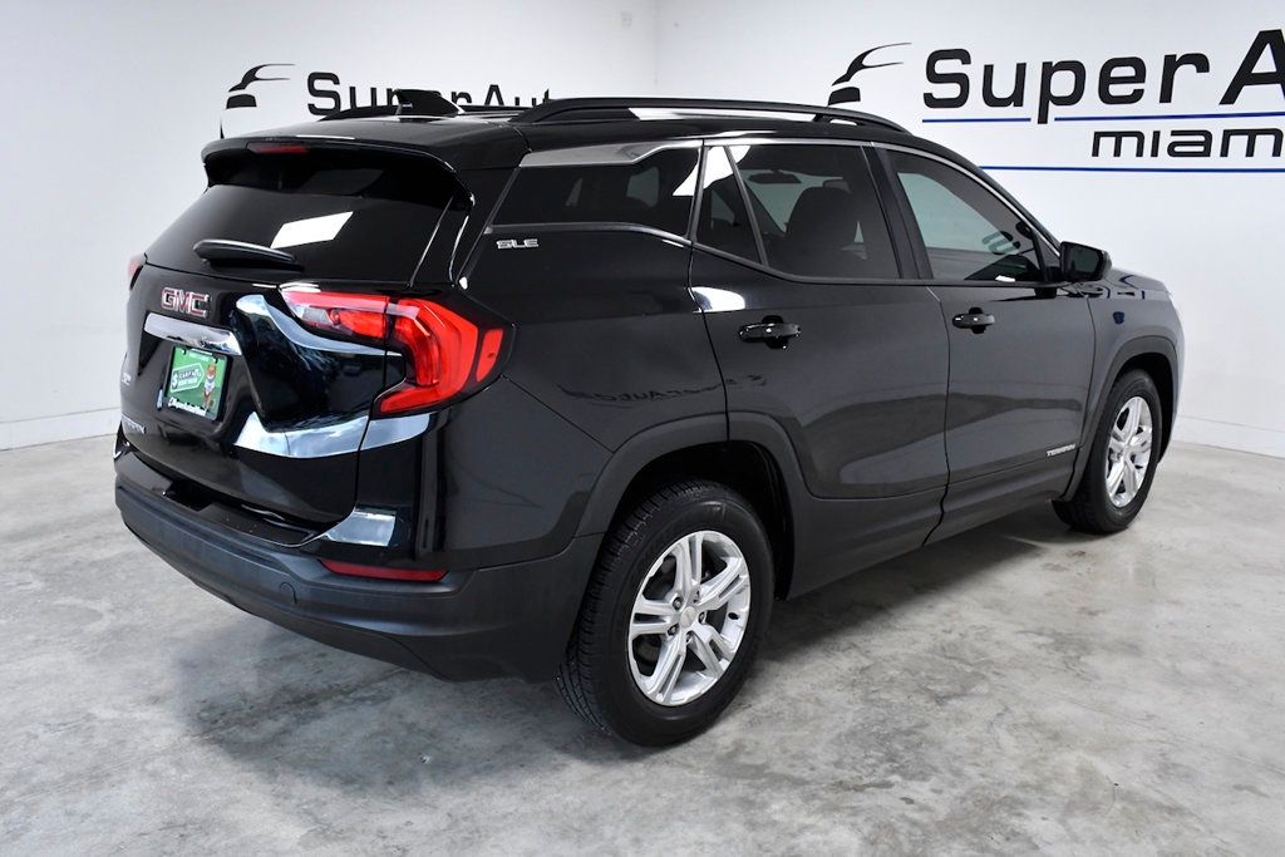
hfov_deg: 55.8
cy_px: 428
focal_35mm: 34
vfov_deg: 38.9
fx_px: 1214
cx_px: 642
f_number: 8
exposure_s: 1/250
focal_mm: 23
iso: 2500
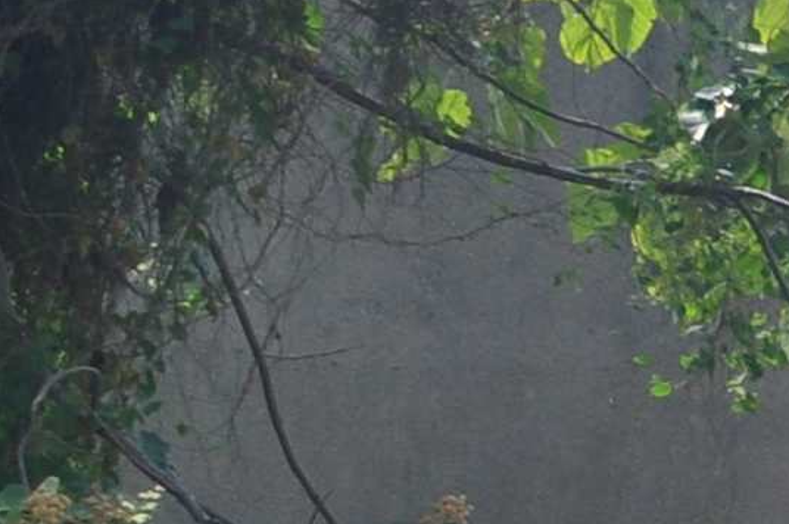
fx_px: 4728
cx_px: 2633
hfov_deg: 7.8
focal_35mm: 216
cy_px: 795
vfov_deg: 6.3
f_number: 9
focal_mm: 18
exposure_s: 1/160
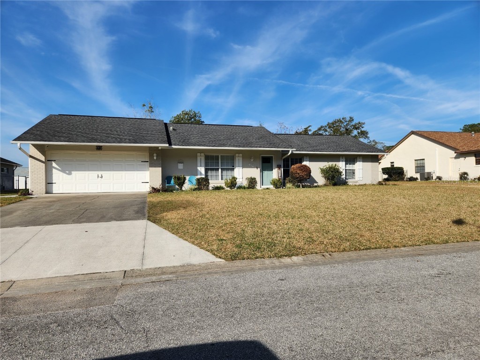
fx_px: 319
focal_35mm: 23
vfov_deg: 58.9
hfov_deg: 73.9
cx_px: 240
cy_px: 180
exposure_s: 1/2410
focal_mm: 5.4
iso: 20
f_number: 1.8
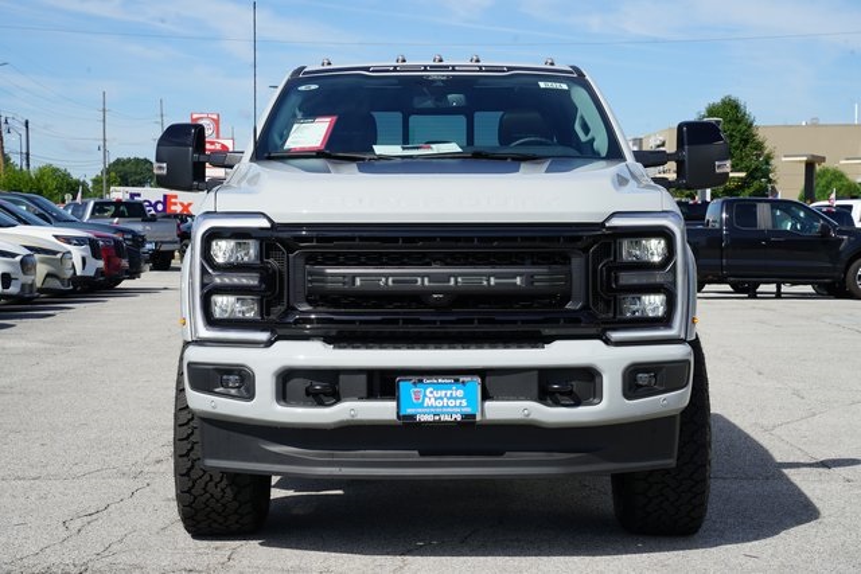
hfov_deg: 27.3
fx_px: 1770
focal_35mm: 74
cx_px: 430
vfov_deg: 18.4
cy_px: 287
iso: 100
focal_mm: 74
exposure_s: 1/100
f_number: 14
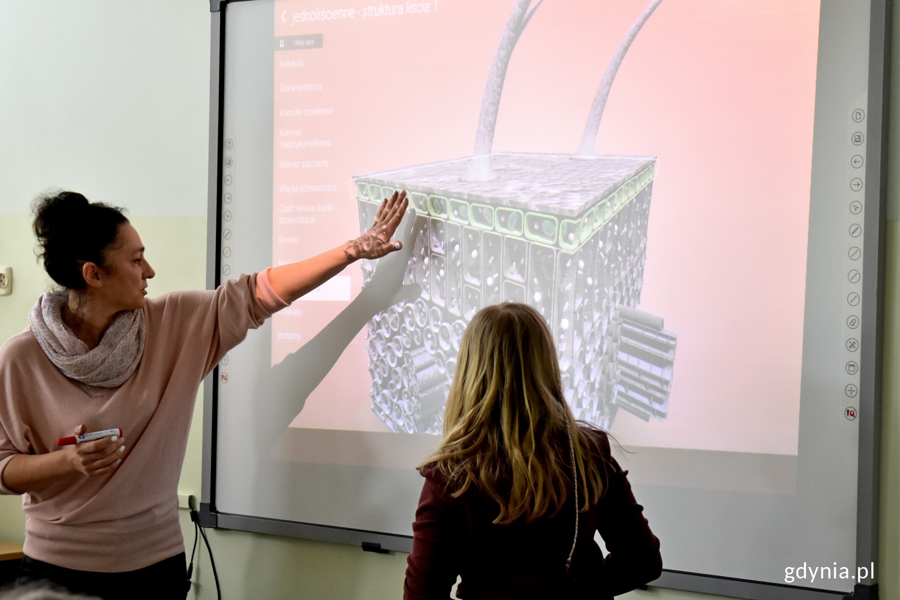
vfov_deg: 22.6
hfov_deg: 33.4
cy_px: 300
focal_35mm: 60
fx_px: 1500
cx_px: 450
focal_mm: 40
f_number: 5
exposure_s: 1/100
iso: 1000
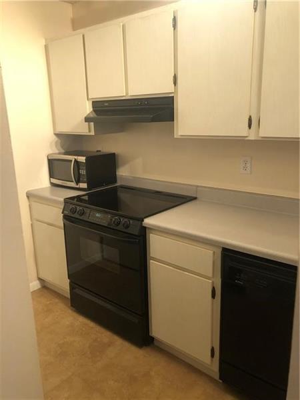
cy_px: 200
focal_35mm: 28
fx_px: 324
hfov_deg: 49.7
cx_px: 150
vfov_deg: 63.4
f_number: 1.8
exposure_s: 1/15
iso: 64
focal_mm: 4
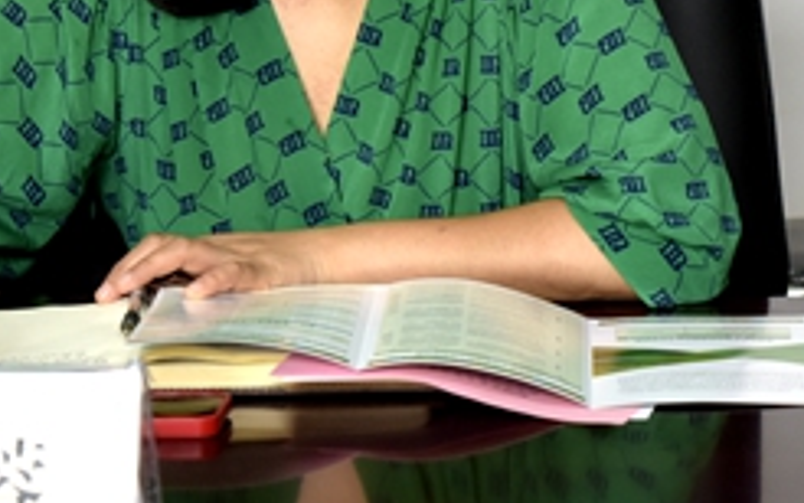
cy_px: -49
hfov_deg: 12.0
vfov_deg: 7.5
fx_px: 3814
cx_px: 356
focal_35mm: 174
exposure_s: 1/180
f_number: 6.7
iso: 800
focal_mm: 70
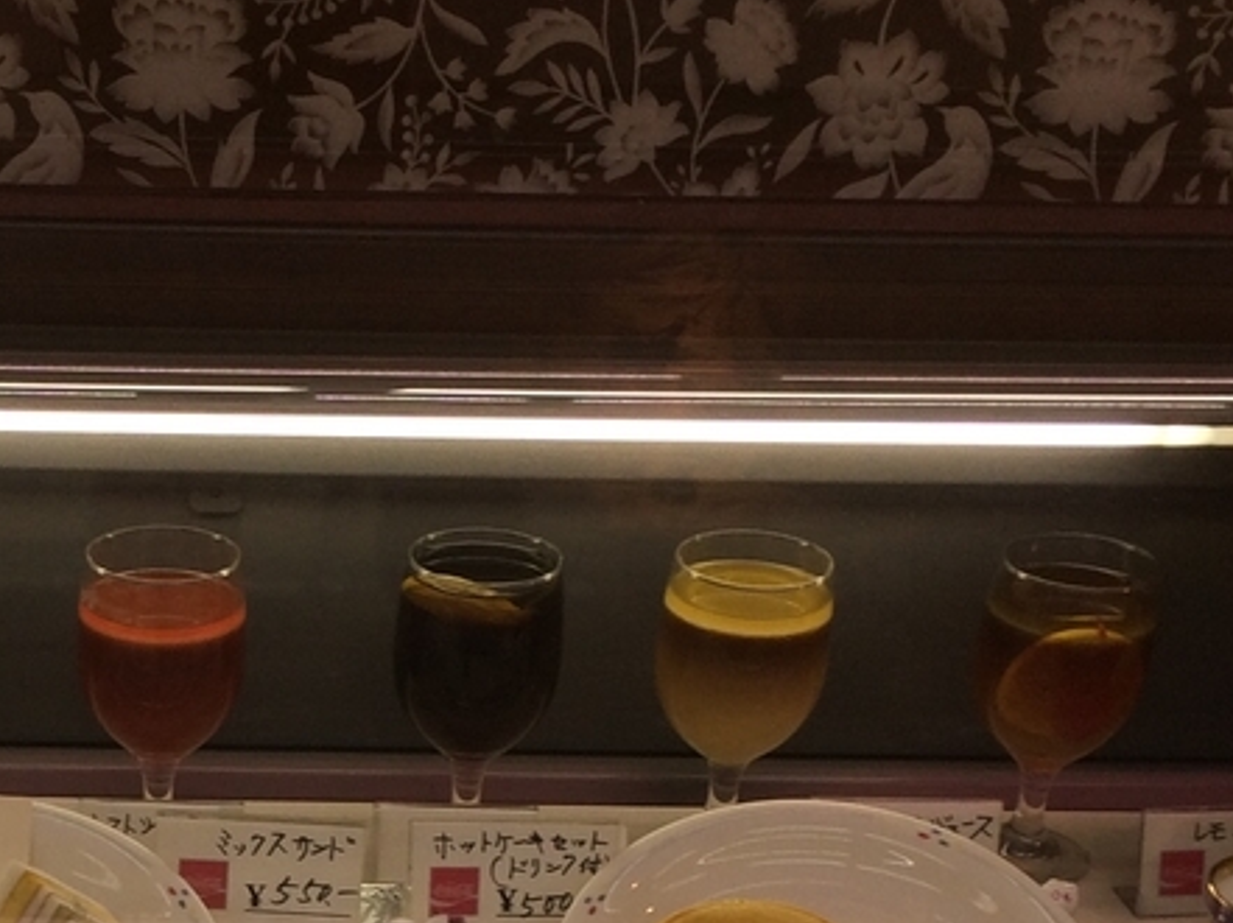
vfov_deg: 17.6
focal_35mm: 79
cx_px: 224
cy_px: 1164
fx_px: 2812
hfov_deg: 24.3
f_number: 2.2
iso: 50
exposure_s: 1/120
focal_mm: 4.15
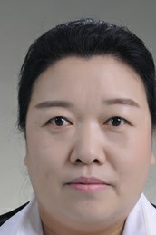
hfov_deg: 6.2
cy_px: 173
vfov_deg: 9.3
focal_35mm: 222
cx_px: 85
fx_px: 1446
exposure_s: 1/125
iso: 160
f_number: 5.6
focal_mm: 85
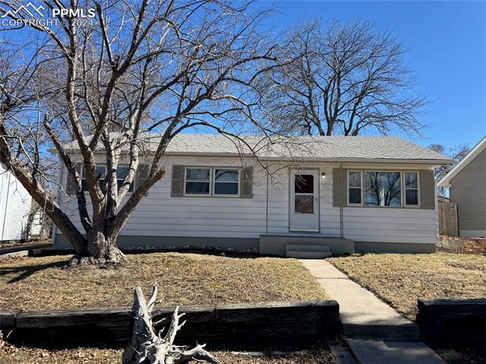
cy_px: 182
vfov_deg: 53.0
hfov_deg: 67.3
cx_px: 243
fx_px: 365
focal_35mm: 26
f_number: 1.5
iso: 50
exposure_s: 1/2299
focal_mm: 5.7
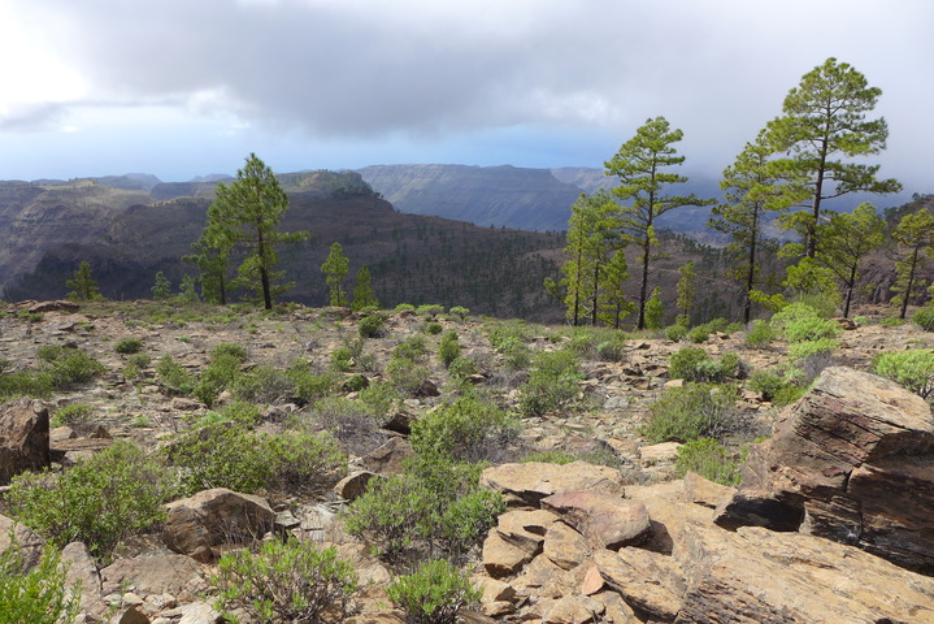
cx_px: 467
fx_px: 623
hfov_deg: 73.7
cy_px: 312
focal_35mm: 24
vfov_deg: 53.2
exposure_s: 1/1300
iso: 80
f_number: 2.8
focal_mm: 4.7
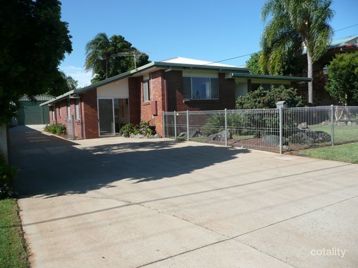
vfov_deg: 49.7
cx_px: 179
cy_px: 134
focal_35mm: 28
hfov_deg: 63.4
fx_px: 290
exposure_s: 1/800
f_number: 3.3
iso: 100
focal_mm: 4.6
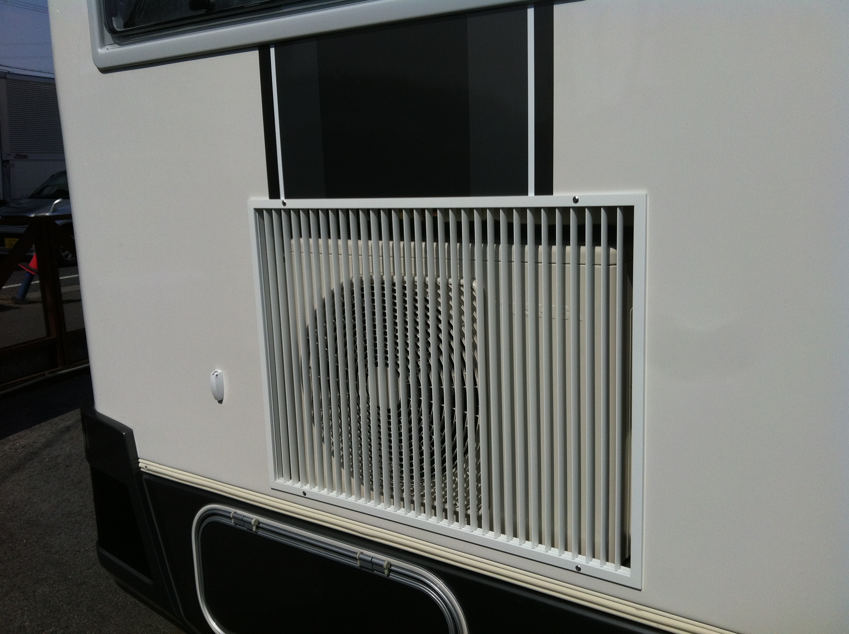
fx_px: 857
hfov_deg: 52.7
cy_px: 317
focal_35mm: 35
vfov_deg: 40.6
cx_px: 424
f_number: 2.8
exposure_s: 1/4309
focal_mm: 3.85
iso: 80
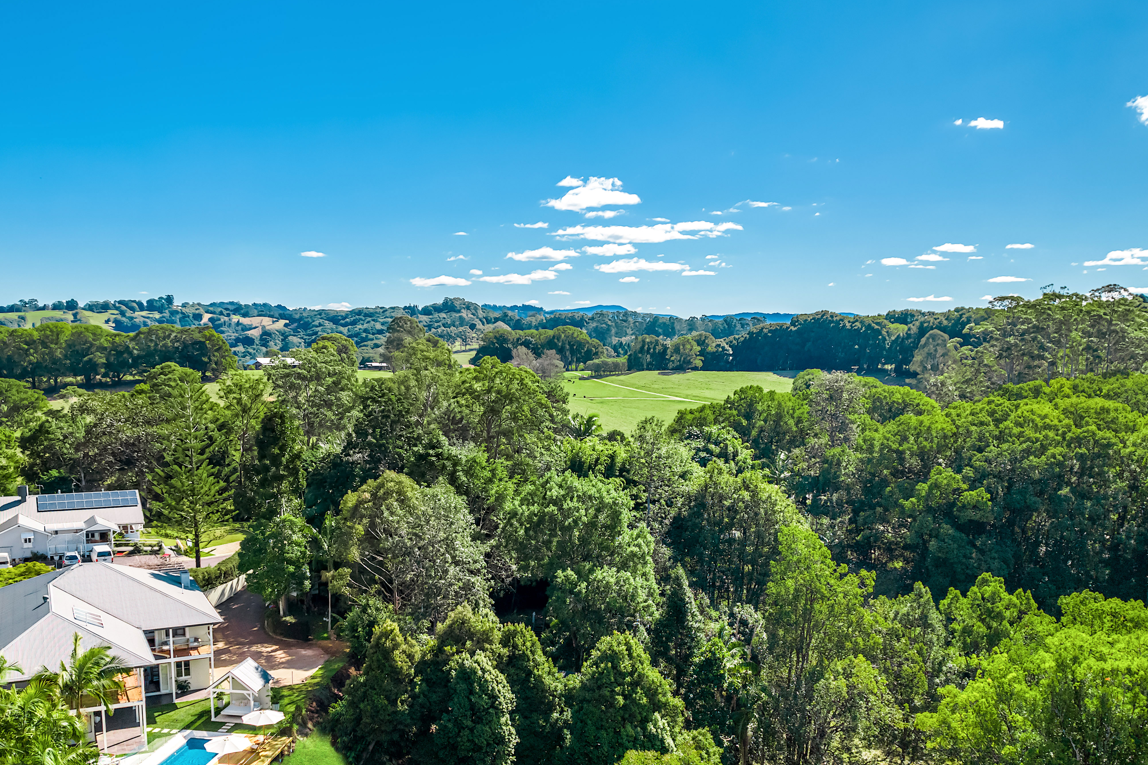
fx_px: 956
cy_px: 449
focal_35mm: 30
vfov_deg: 43.4
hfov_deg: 61.8
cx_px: 525
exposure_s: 1/2000
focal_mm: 8.38
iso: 100
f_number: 2.8
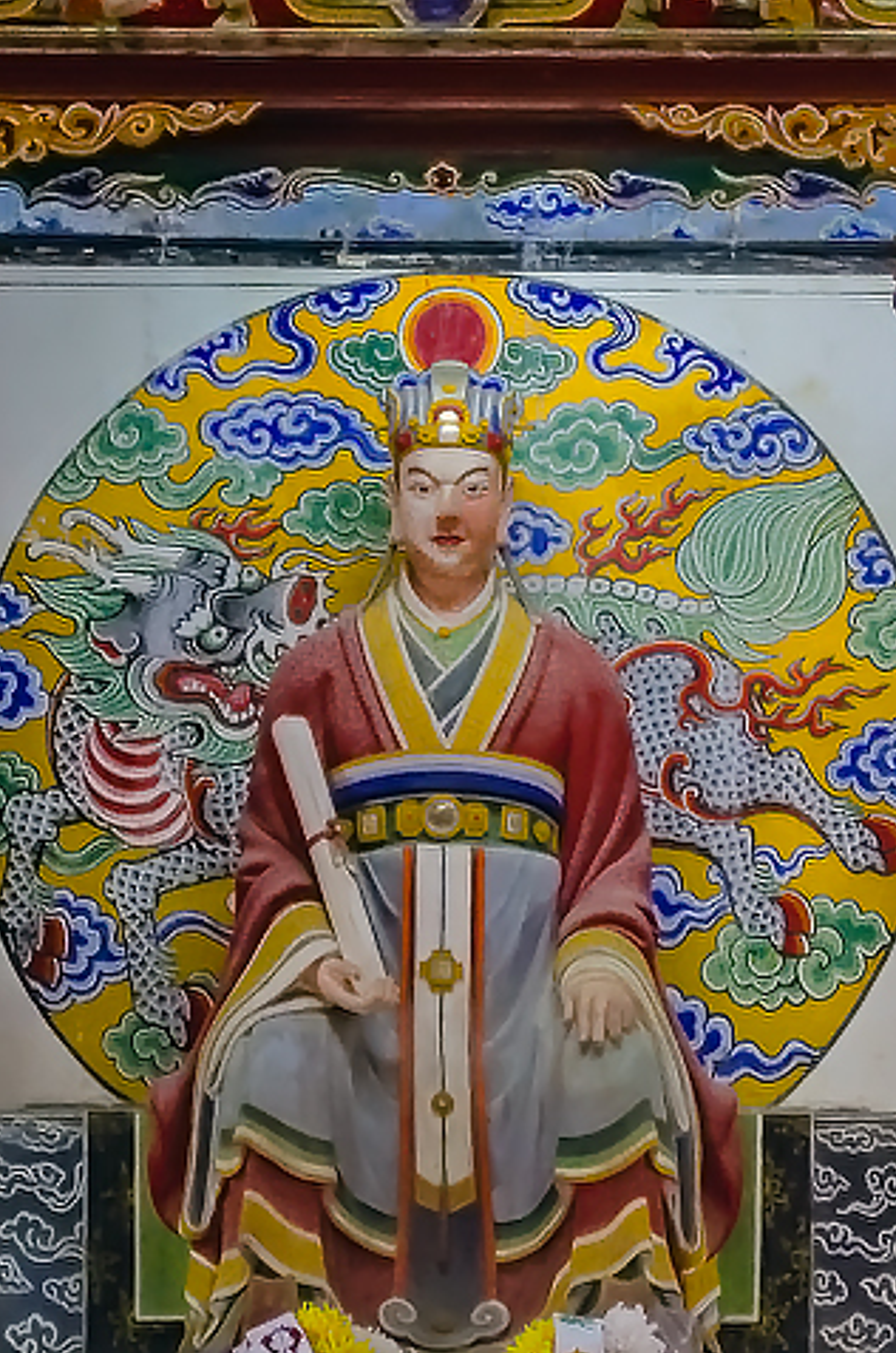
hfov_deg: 15.5
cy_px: 579
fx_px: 3299
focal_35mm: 88
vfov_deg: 23.1
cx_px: 400
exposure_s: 1/50
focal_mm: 28
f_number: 3.5
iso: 400
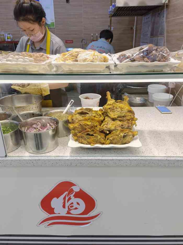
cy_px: 122
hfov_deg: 51.4
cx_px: 92
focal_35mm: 27
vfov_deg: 65.3
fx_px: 190
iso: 50
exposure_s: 1/100
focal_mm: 6.67
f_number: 1.9
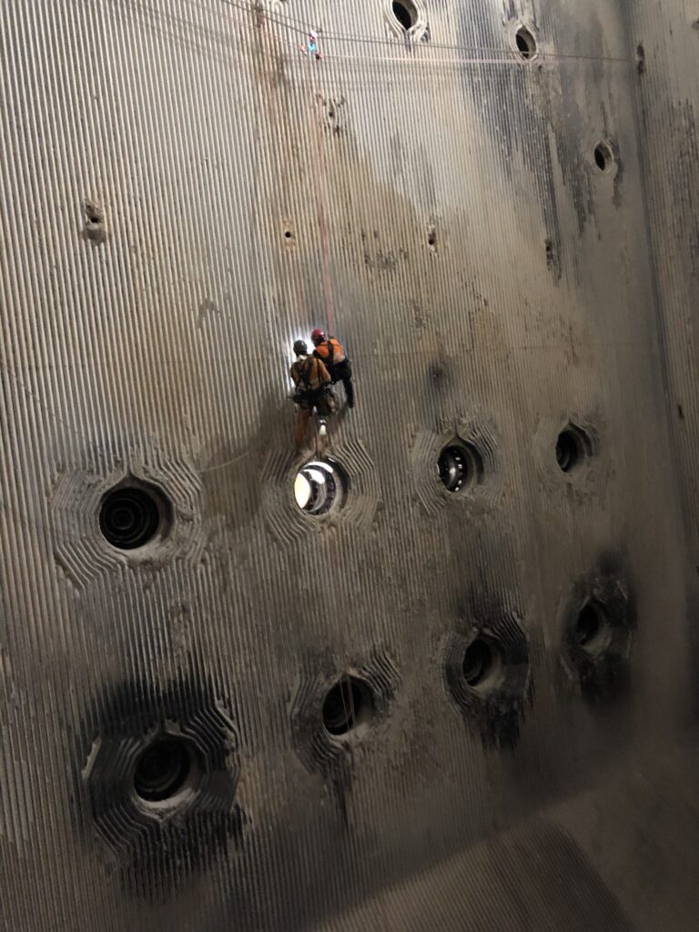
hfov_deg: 49.7
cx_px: 350
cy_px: 466
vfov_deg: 63.4
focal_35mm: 28
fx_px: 754
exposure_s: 1/4
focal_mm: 3.99
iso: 125
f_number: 1.8
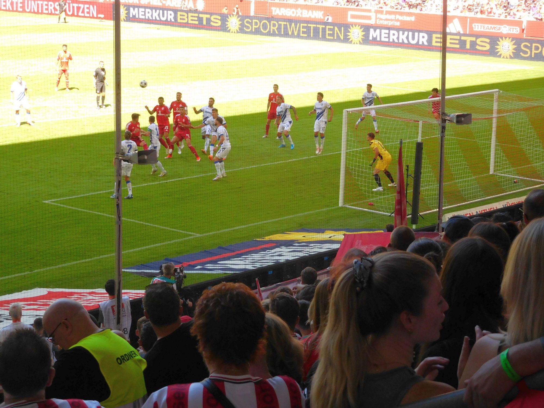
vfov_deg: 16.4
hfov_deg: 21.8
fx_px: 1414
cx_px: 272
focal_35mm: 90
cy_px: 204
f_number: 4.7
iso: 320
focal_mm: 16.1
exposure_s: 1/250
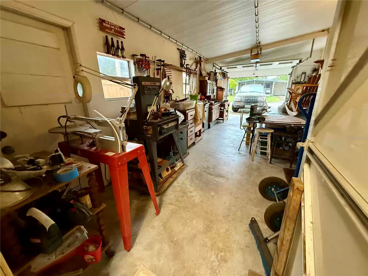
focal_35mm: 14
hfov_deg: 102.1
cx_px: 184
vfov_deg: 85.7
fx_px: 149
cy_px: 138
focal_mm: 2.22
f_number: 2.2
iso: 640
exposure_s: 1/60
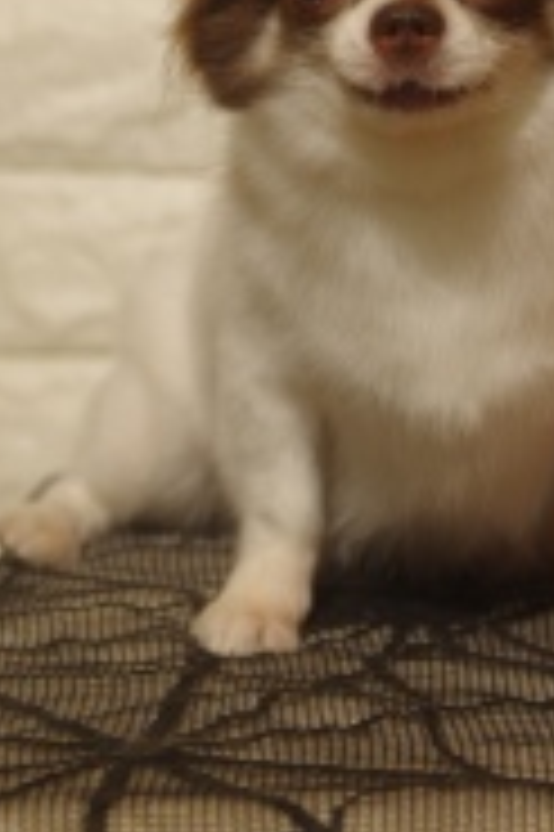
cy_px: -31
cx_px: 473
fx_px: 4093
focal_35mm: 177
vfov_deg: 11.5
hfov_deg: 7.7
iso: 320
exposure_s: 1/160
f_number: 3.2
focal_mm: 55
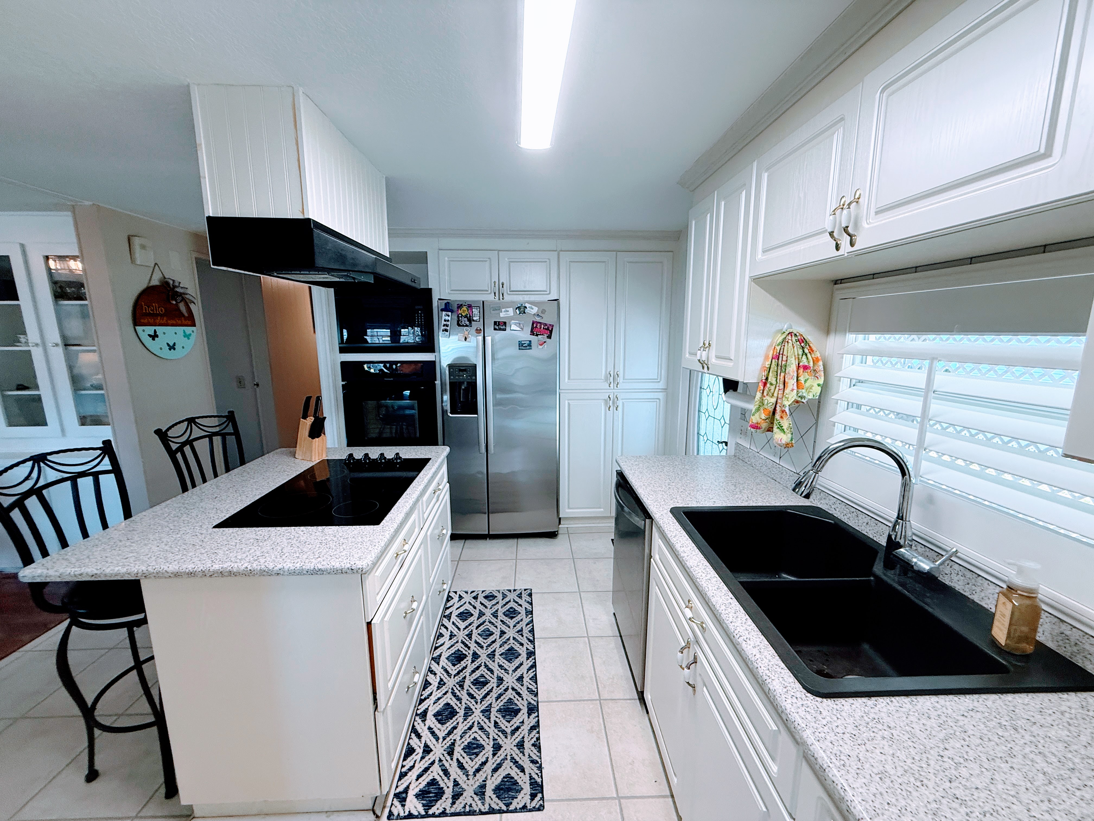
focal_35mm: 14
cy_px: 410
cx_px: 547
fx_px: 442
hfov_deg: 102.1
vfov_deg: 85.7
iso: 160
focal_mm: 2.22
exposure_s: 1/120
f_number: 2.2
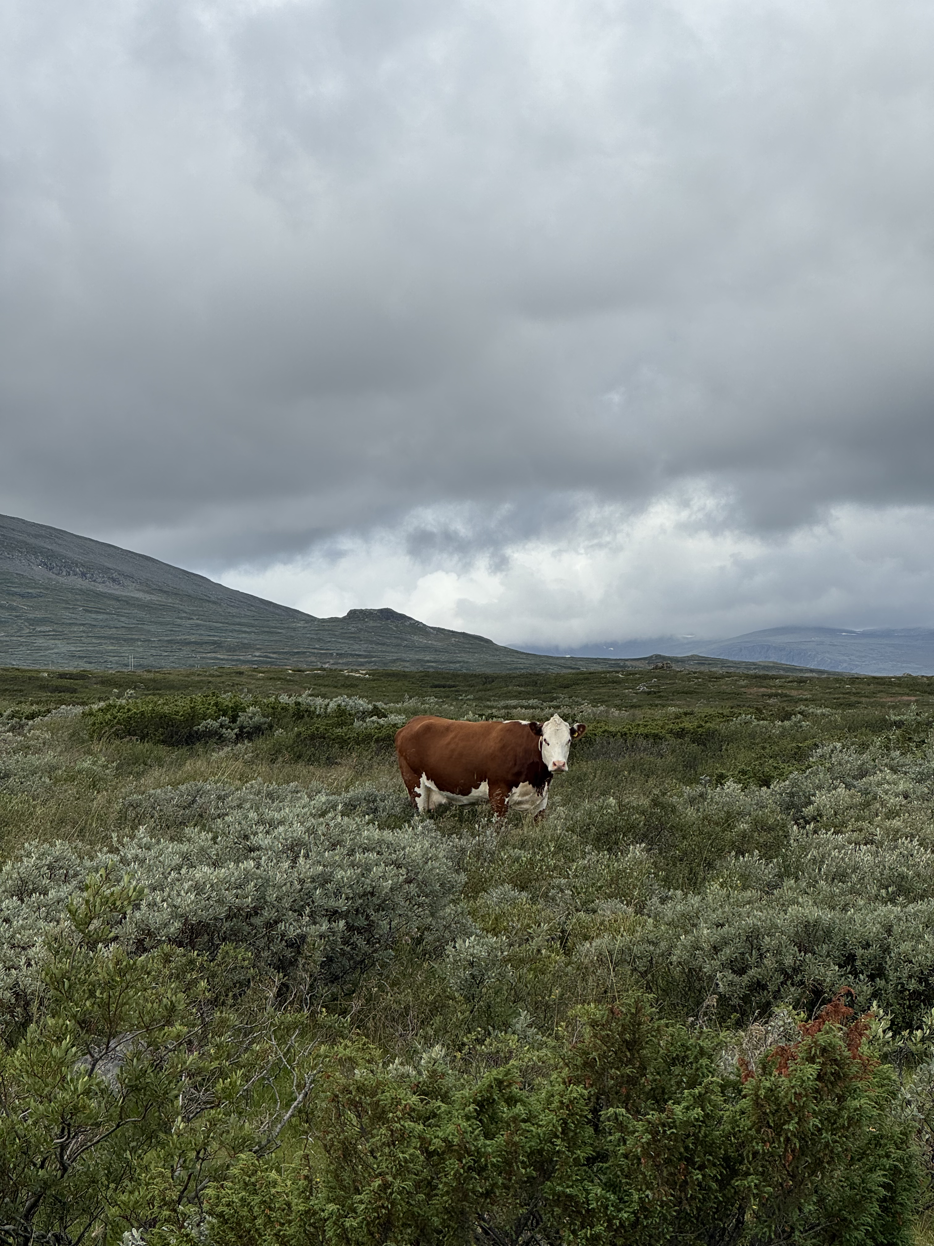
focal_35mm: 77
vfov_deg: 25.3
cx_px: 467
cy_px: 623
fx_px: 2770
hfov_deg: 19.1
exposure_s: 1/1179
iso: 25
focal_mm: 9
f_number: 2.8
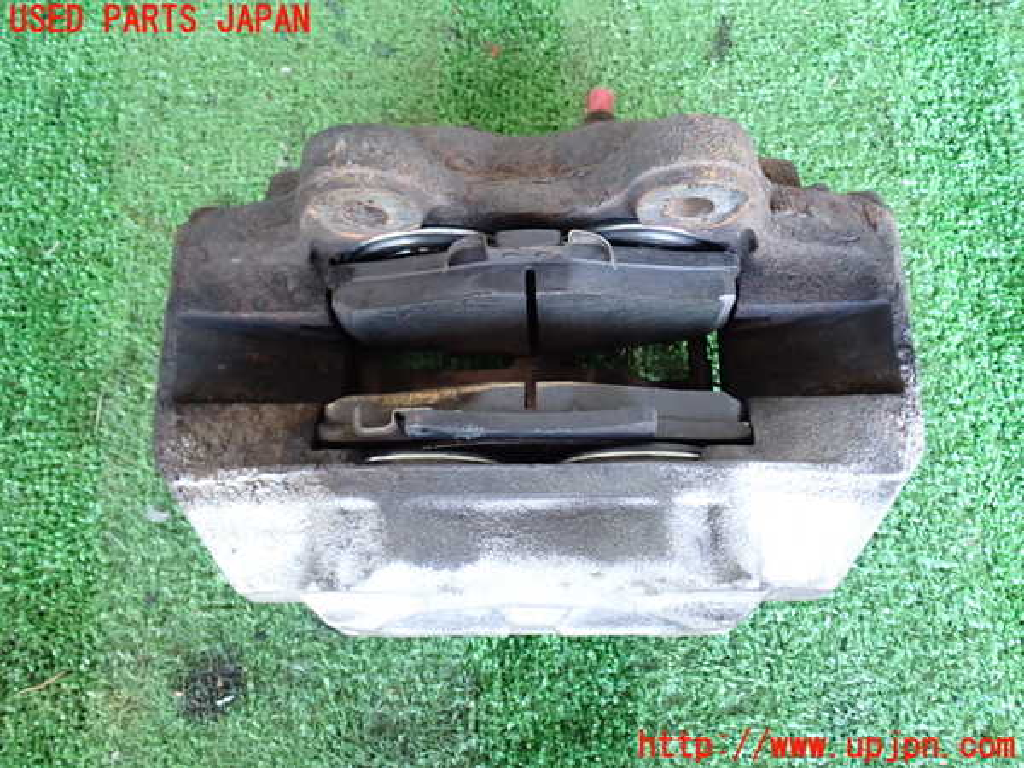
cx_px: 512
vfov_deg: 37.7
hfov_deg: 49.0
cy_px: 384
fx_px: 1124
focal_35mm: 38
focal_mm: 6.83
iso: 800
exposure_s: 1/40
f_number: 2.7
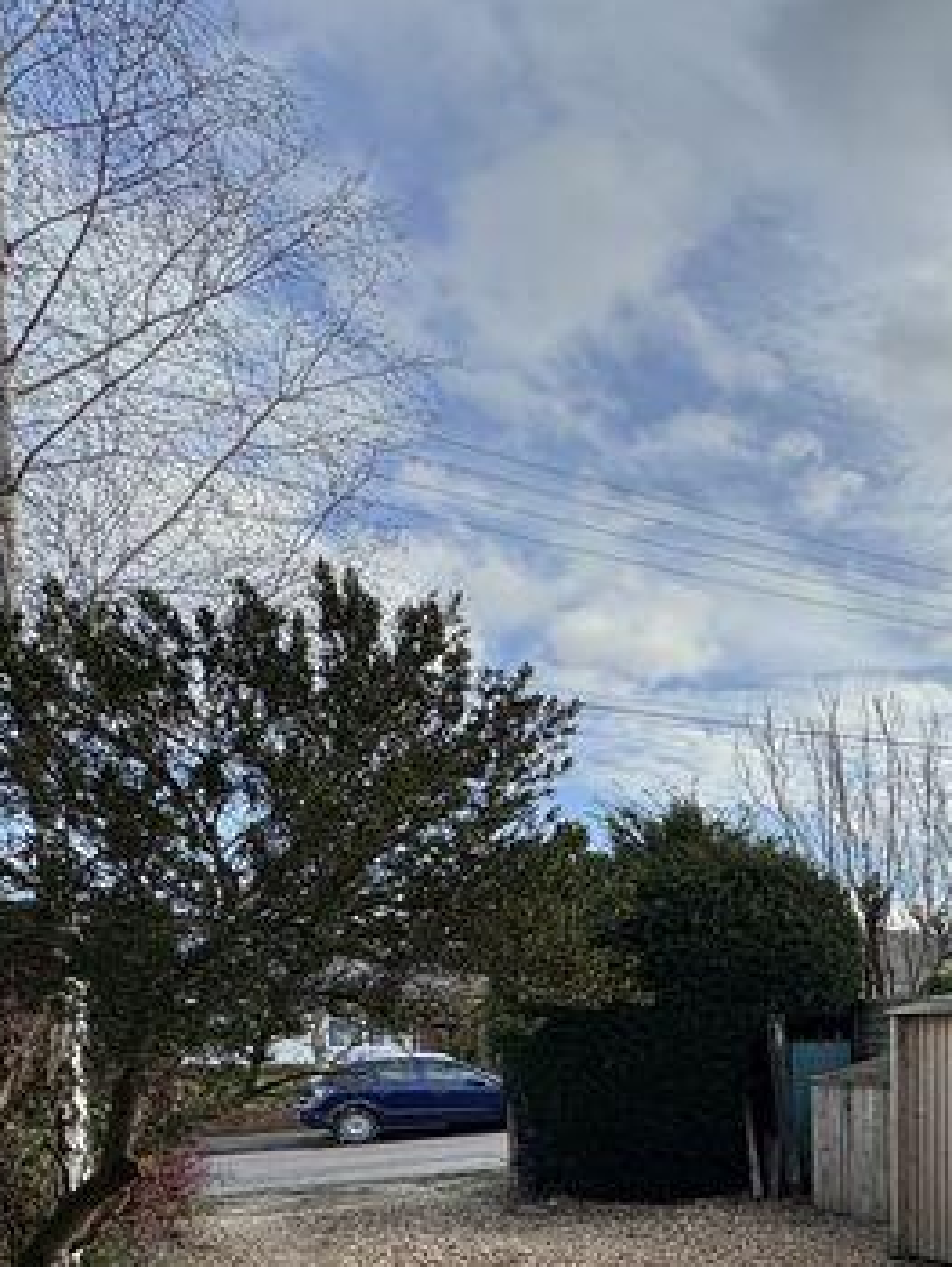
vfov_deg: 51.8
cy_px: 1079
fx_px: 1172
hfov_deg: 36.5
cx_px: 1079
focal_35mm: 32
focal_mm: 2.22
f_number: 2.2
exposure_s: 1/741
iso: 50
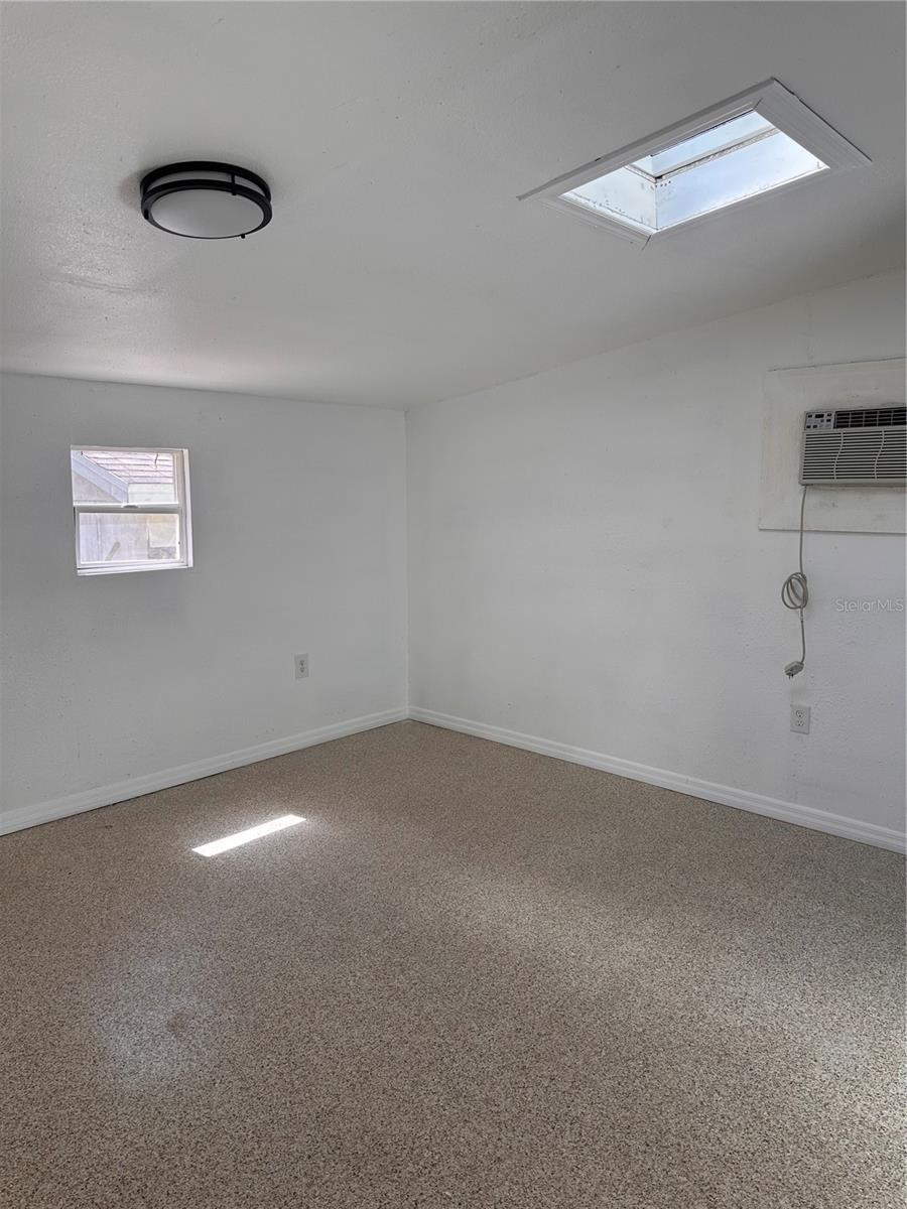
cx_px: 454
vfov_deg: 71.6
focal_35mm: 24
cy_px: 604
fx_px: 838
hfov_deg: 56.8
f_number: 1.78
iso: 80
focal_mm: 6.86
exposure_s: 1/230
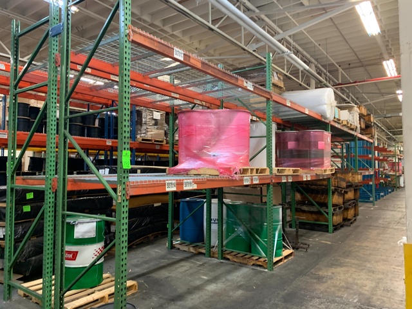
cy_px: 154
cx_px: 206
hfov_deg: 67.3
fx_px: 309
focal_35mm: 26
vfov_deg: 53.1
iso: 250
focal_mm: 4.25
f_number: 1.8
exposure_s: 1/60
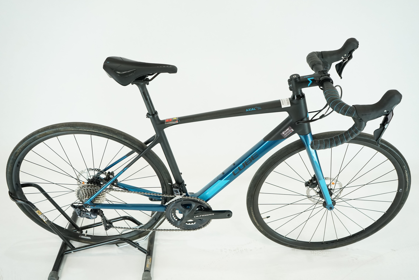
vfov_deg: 41.1
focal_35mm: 32
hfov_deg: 58.7
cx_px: 210
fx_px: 372
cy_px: 140
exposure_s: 1/200
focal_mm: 32
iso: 1600
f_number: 5.6
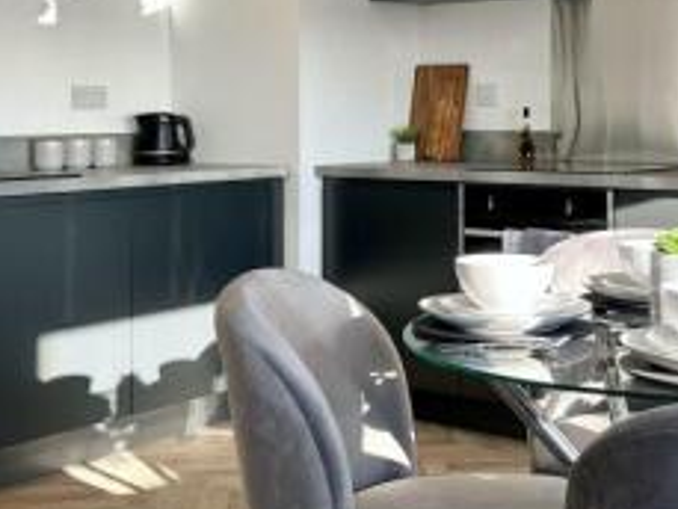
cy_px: 108
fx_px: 1195
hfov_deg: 31.3
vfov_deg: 23.7
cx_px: 475
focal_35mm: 61
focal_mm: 6.86
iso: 80
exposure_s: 1/333
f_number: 1.78
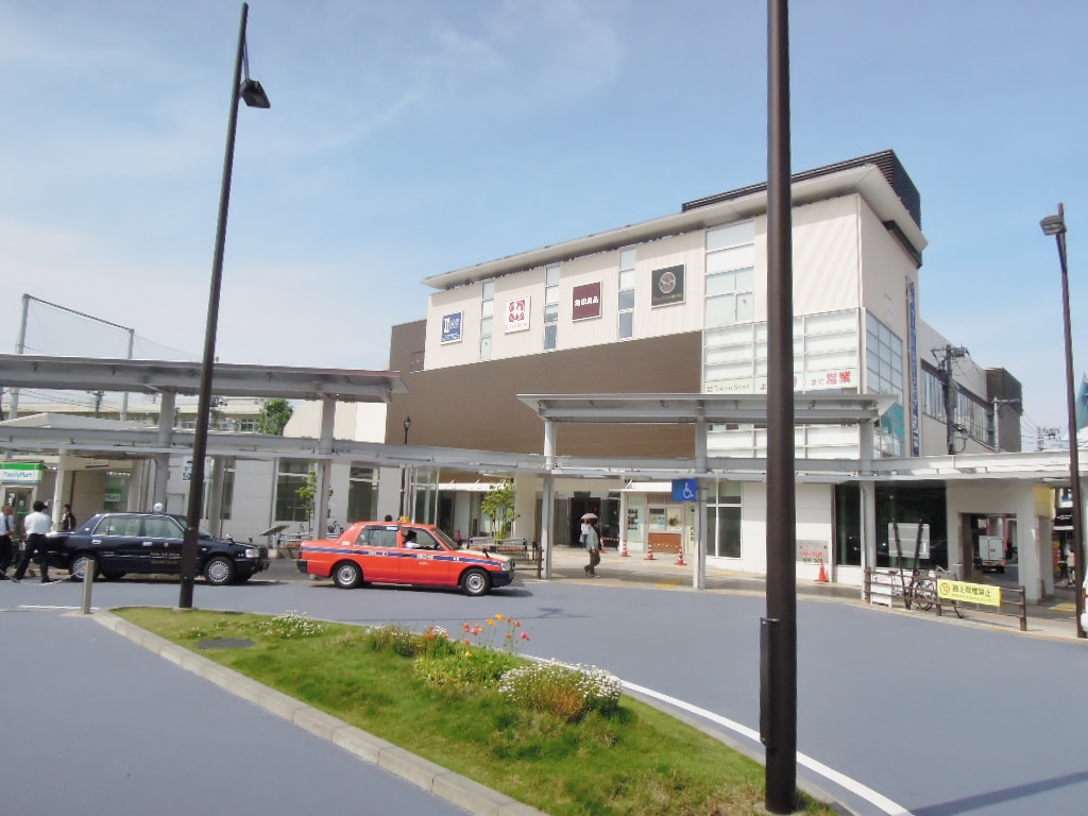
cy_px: 408
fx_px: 754
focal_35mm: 24
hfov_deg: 71.6
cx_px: 544
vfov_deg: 56.8
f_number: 5
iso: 160
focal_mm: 4.3
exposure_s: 1/1250
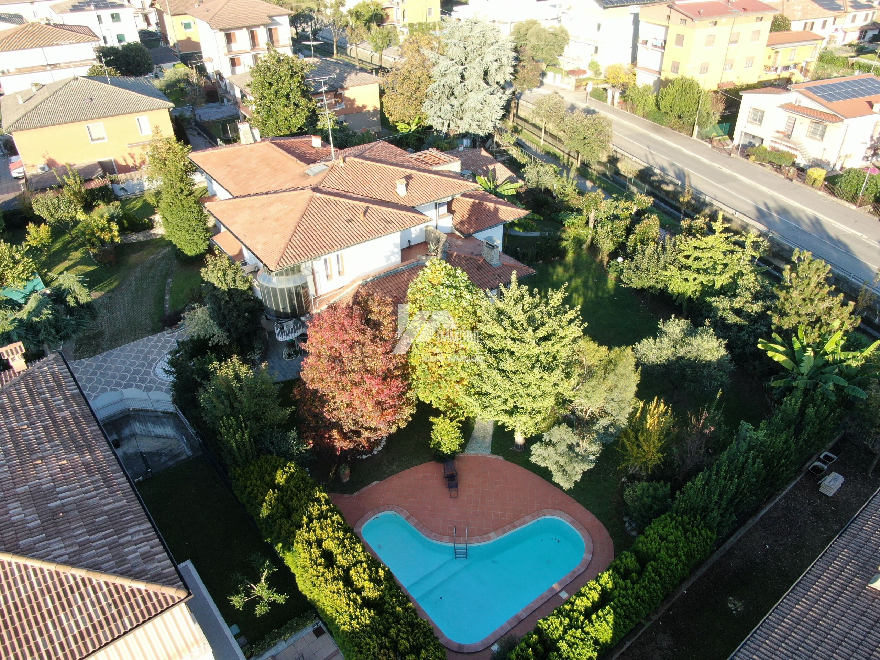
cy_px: 330
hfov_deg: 71.6
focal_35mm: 24
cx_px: 440
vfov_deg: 56.8
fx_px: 610
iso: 110
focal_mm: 4.39
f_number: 2.8
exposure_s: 1/320
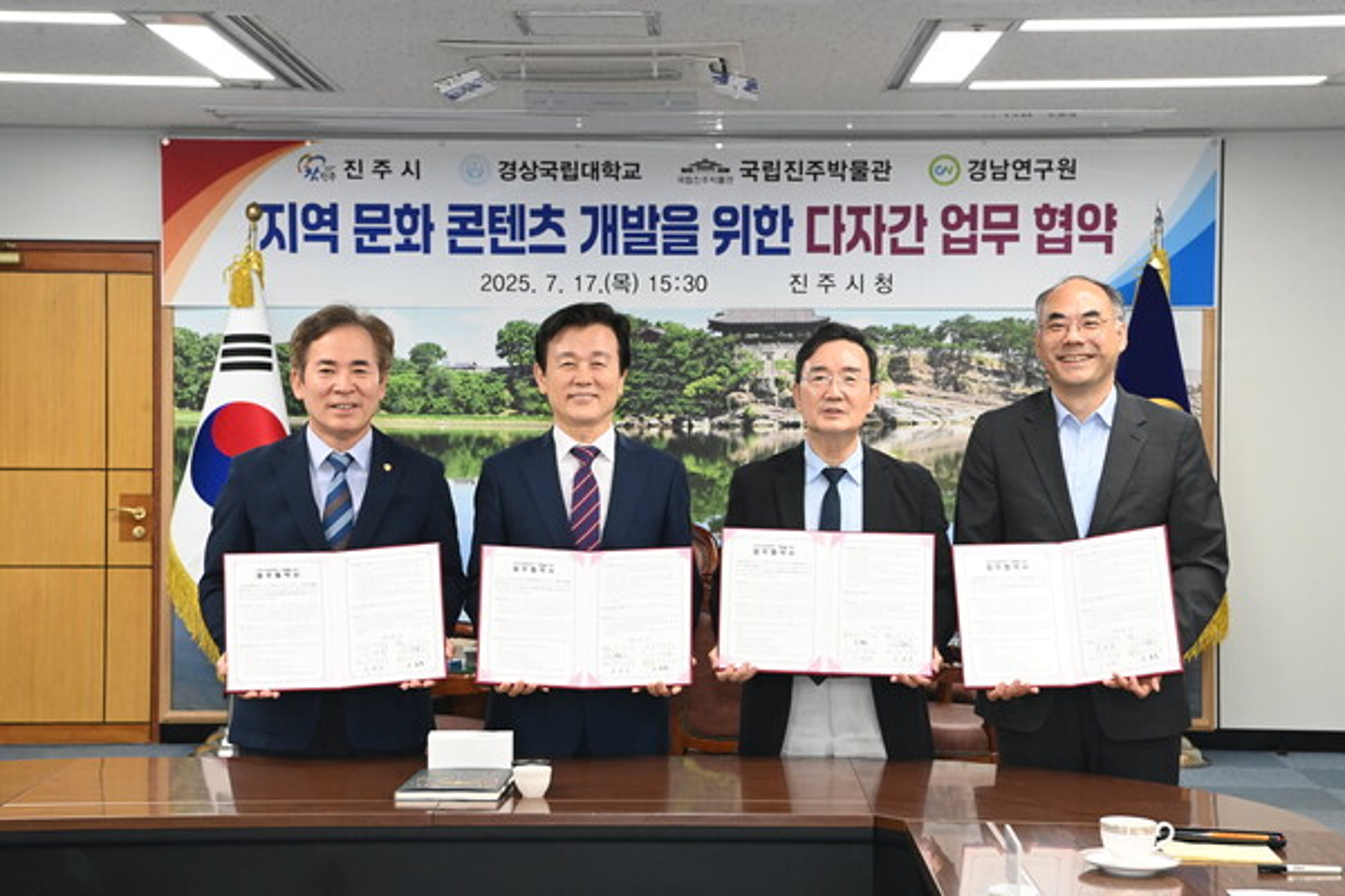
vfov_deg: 19.5
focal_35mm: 70
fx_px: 2615
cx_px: 672
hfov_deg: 28.8
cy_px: 448
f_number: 7.1
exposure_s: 1/250
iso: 5000
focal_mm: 70
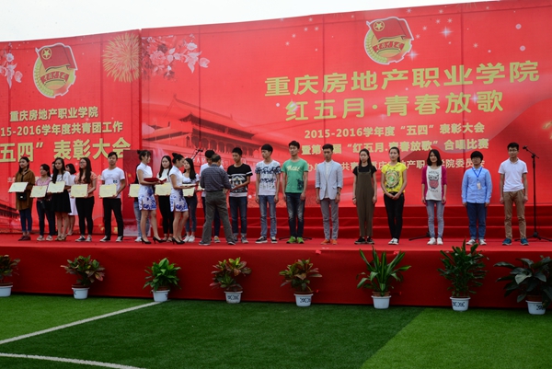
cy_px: 184
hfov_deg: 39.6
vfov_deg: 27.0
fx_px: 767
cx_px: 276
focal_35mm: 50
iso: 640
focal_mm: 50
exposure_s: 1/60
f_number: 18
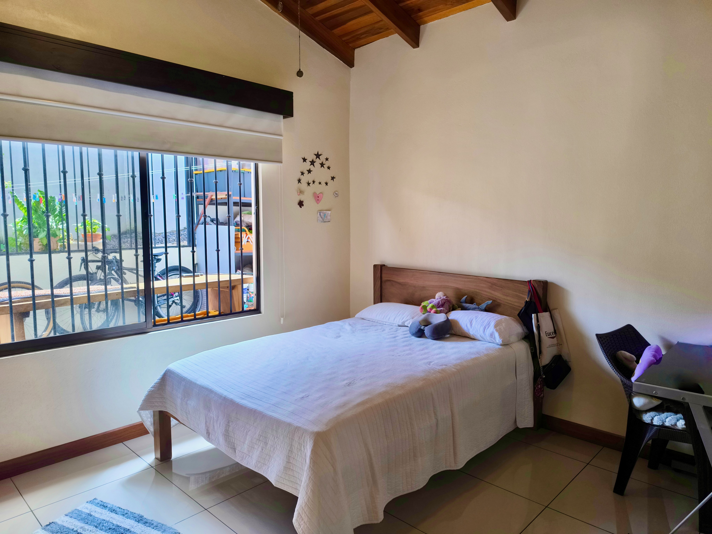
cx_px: 356
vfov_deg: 58.9
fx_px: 473
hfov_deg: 73.9
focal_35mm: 23
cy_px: 267
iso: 400
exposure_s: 1/100
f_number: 1.65
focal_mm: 6.14
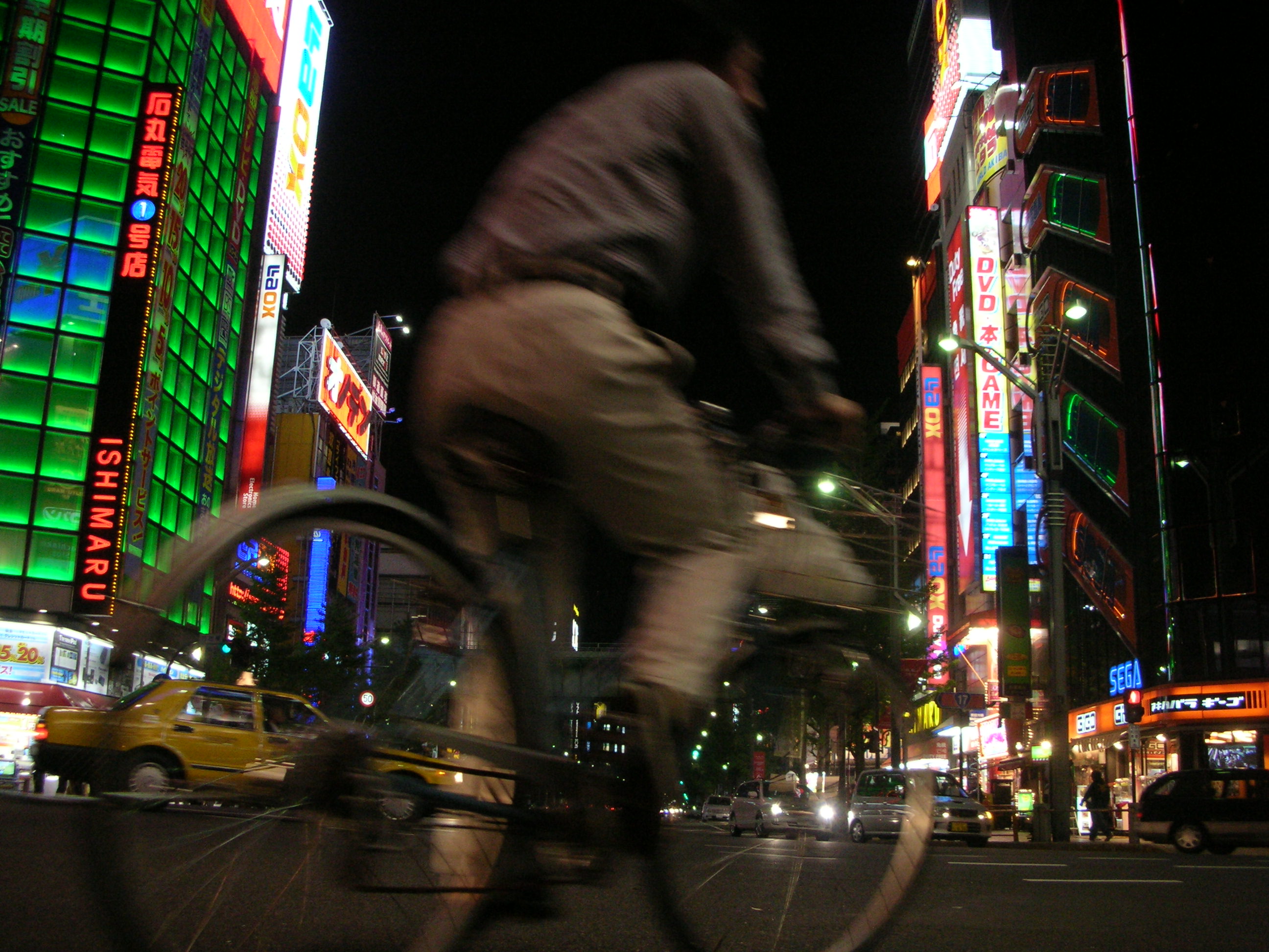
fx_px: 1283
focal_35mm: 35
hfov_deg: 52.6
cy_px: 476
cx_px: 634
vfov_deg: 40.7
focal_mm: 5.8
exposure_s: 1/30
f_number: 3
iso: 179
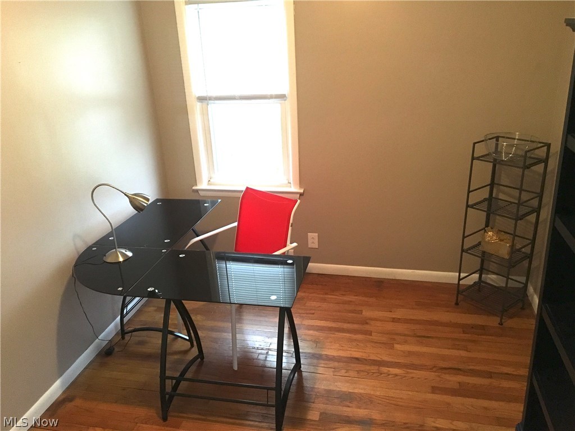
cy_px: 216
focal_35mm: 29
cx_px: 288
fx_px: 482
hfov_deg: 61.7
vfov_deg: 48.2
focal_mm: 4.15
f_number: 2.2
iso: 200
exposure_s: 1/30
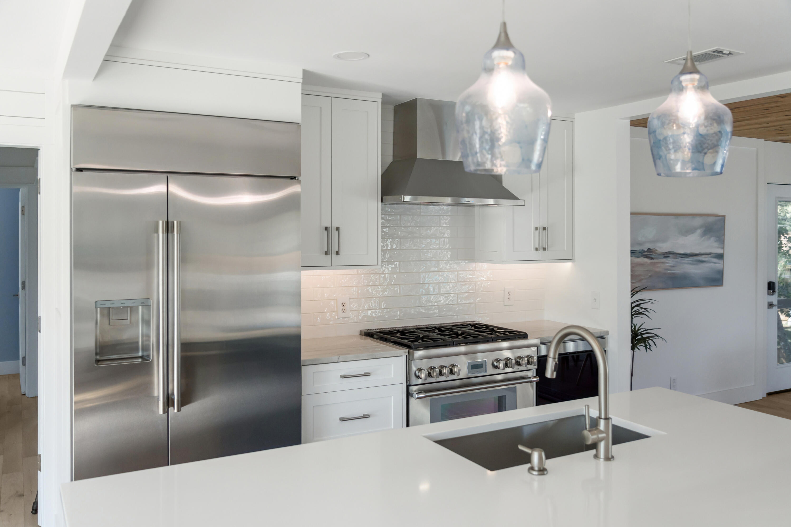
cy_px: 264
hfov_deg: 63.7
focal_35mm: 29
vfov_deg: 45.0
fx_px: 637
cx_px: 396
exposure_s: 1/800
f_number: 4
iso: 1000
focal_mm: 29
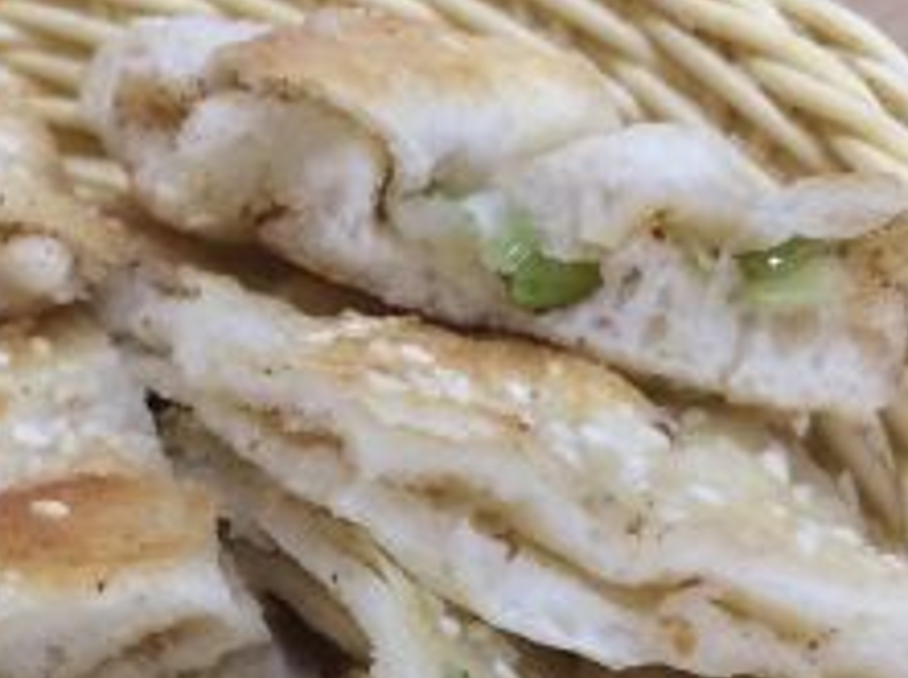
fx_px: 2409
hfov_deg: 20.8
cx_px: 66
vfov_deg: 15.7
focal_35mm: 92
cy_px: 660
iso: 40
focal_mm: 4.15
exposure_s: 1/33
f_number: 2.2
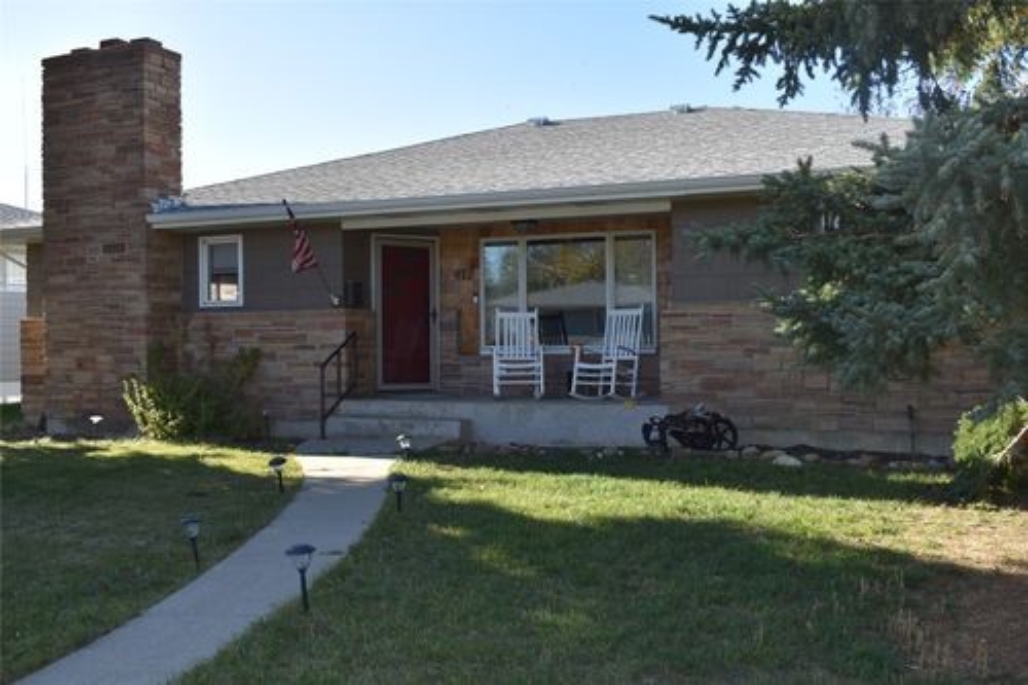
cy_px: 342
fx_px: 1028
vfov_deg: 36.8
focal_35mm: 36
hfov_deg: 53.1
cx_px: 514
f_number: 6.3
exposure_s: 1/160
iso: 100
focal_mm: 24
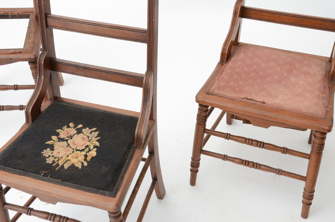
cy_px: 111
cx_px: 168
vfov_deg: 28.0
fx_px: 446
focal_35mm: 48
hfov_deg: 41.2
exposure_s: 1/100
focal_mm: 32
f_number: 10
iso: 320
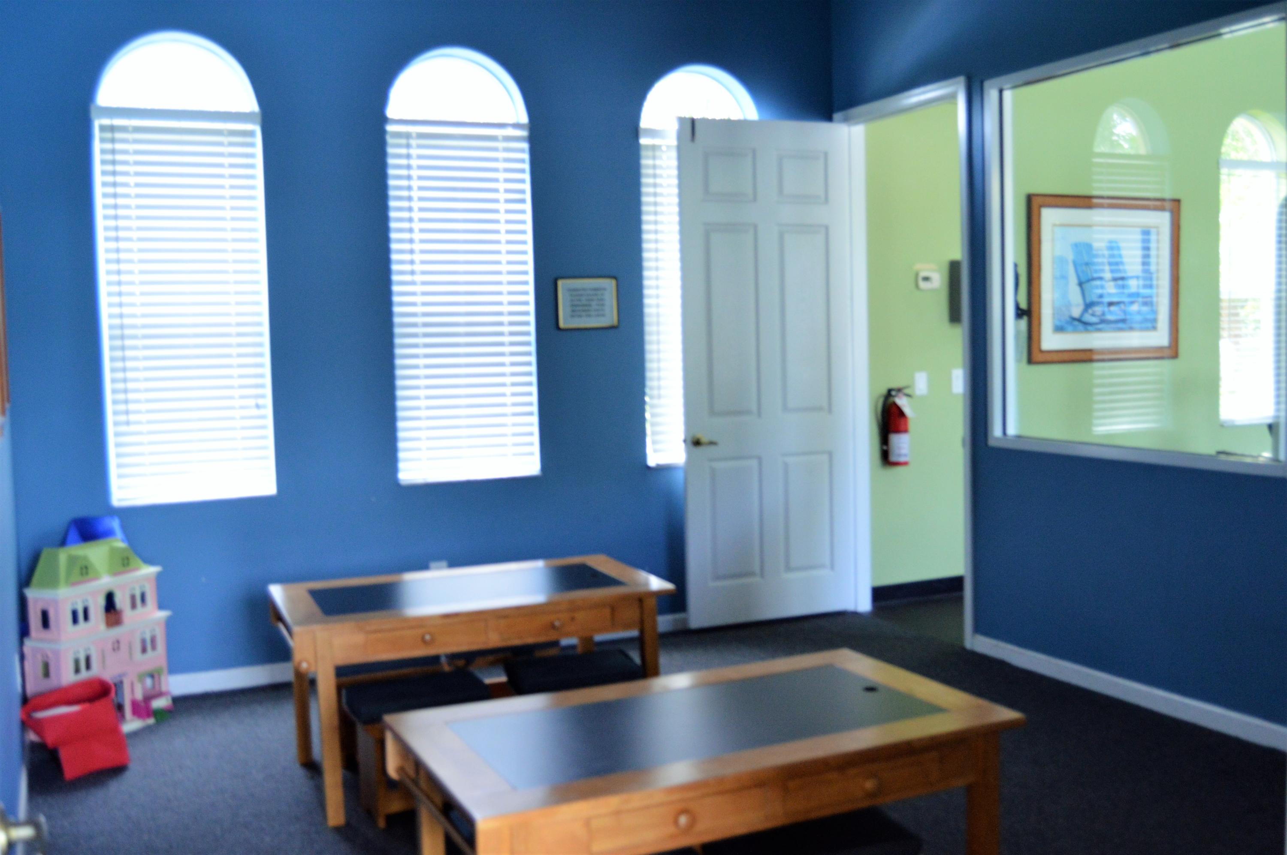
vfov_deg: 38.3
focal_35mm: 34
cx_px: 644
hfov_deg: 55.2
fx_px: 1232
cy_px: 428
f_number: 3.8
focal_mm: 23
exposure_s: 1/60
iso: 1250
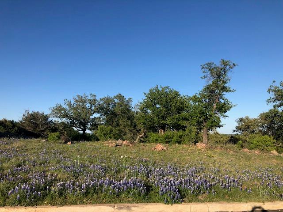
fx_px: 229
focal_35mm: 28
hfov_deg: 63.4
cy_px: 106
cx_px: 142
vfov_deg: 49.7
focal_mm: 3.99
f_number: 1.8
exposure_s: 1/1656
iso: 20
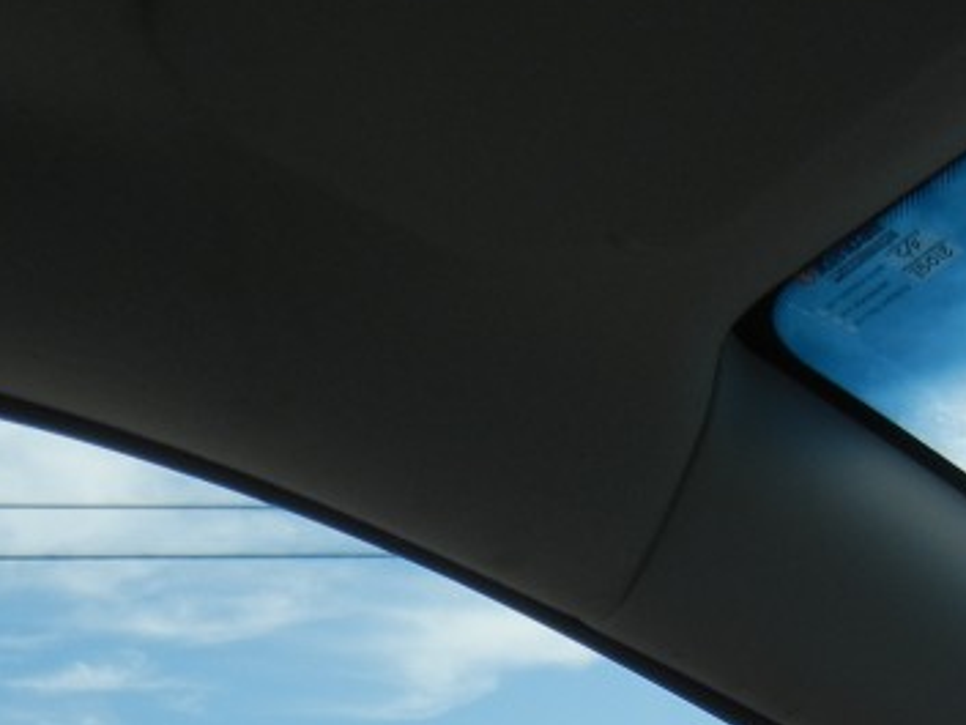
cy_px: 1037
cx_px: 536
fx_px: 2429
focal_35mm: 87
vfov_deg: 15.8
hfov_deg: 22.5
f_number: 7
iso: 160
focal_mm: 5.4
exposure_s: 1/505
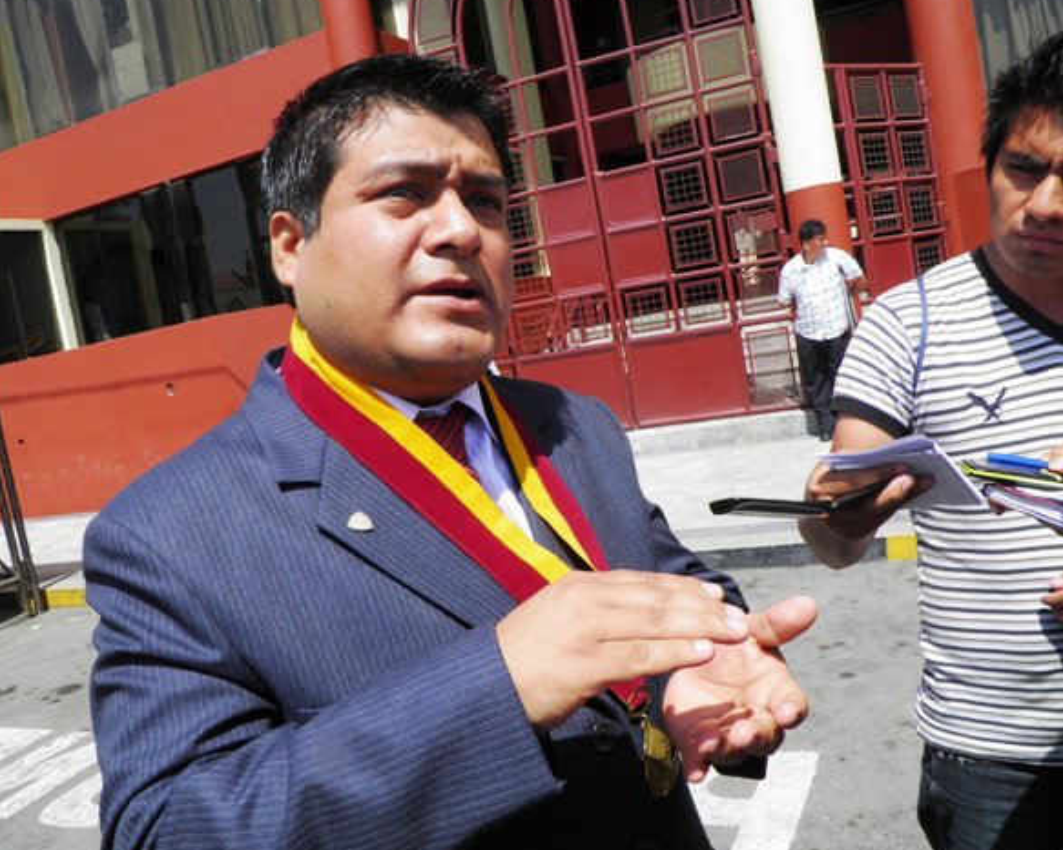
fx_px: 944
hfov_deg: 58.8
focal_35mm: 30
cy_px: 425
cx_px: 538
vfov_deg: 48.5
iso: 50
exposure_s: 1/250
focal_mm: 4.9
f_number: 5.7
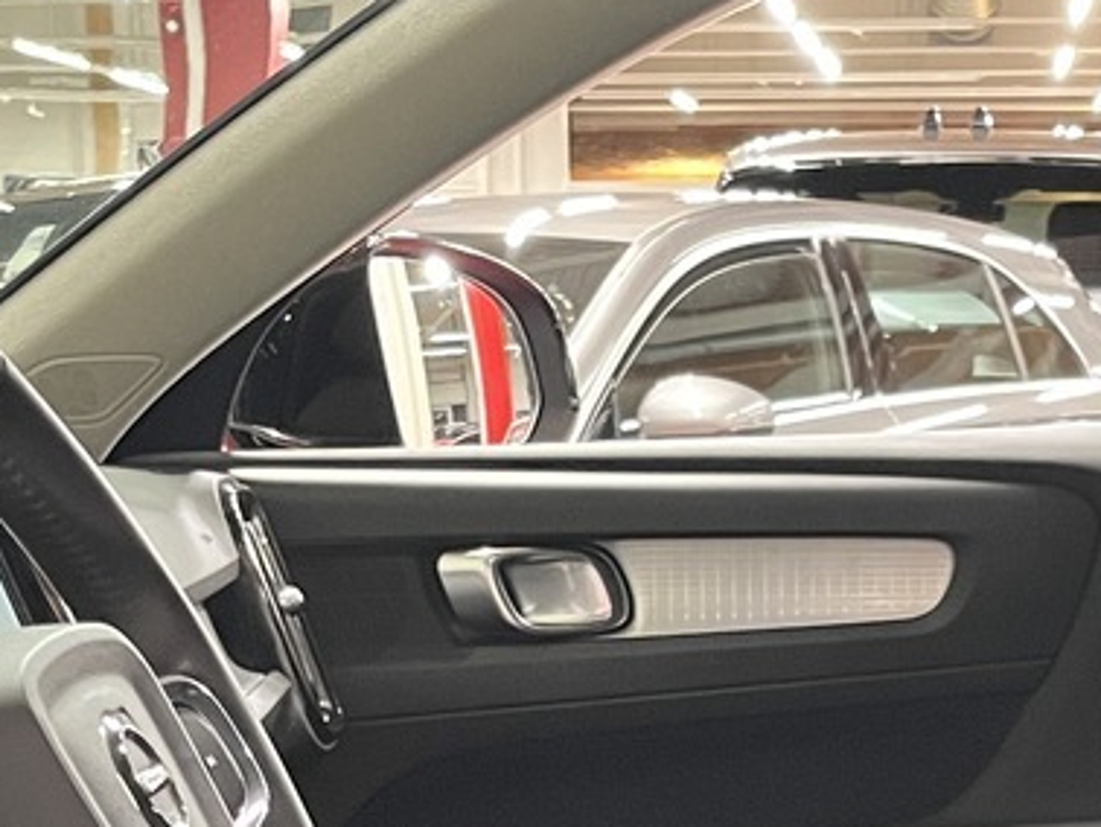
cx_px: 749
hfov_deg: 19.7
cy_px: 1115
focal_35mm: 99
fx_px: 3151
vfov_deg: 14.3
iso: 500
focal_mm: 5.1
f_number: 1.6
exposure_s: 1/44
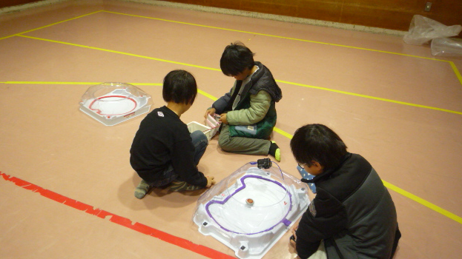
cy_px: 132
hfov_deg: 67.9
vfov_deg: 41.5
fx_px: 343
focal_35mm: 28
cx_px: 234
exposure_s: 1/30
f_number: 2.8
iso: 320
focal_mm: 4.4
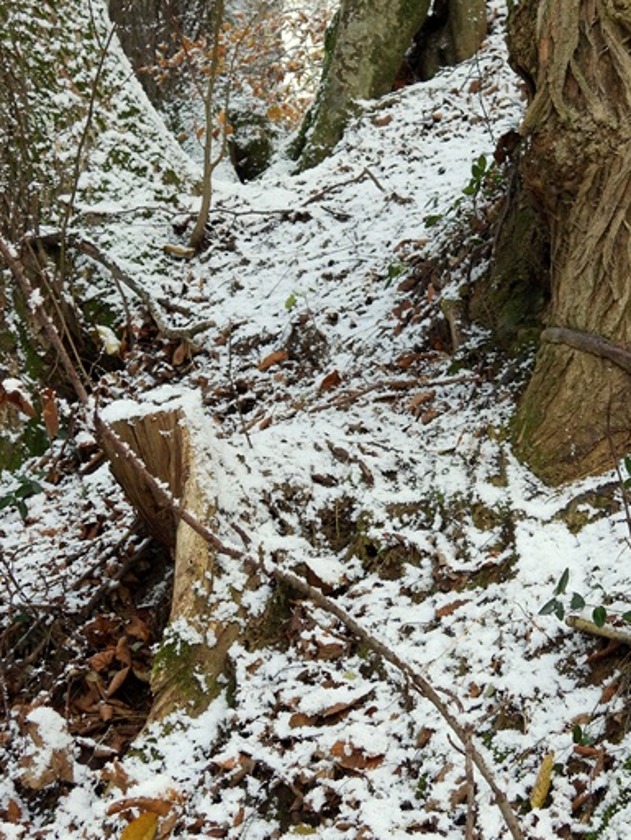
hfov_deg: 18.8
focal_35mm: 78
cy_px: 332
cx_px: 424
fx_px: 1895
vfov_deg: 25.0
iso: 100
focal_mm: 8.9
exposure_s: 1/125
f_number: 3.5
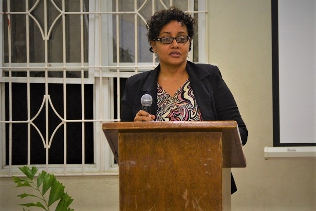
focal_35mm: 142
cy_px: 106
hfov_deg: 14.4
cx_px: 158
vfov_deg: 9.6
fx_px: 1250
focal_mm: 95
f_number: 4.5
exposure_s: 1/60
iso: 640
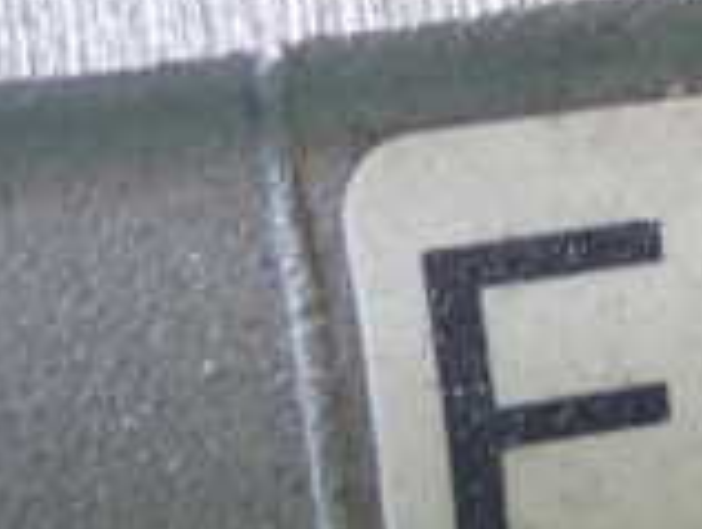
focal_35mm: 178
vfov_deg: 8.3
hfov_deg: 10.7
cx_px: 1075
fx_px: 3615
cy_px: 507
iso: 640
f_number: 3.1
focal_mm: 8.4
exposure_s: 1/50
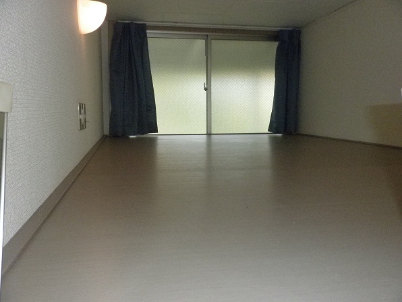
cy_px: 151
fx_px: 406
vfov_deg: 40.7
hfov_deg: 52.6
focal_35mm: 35
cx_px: 201
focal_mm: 6.1
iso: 800
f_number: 3.2
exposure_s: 1/500
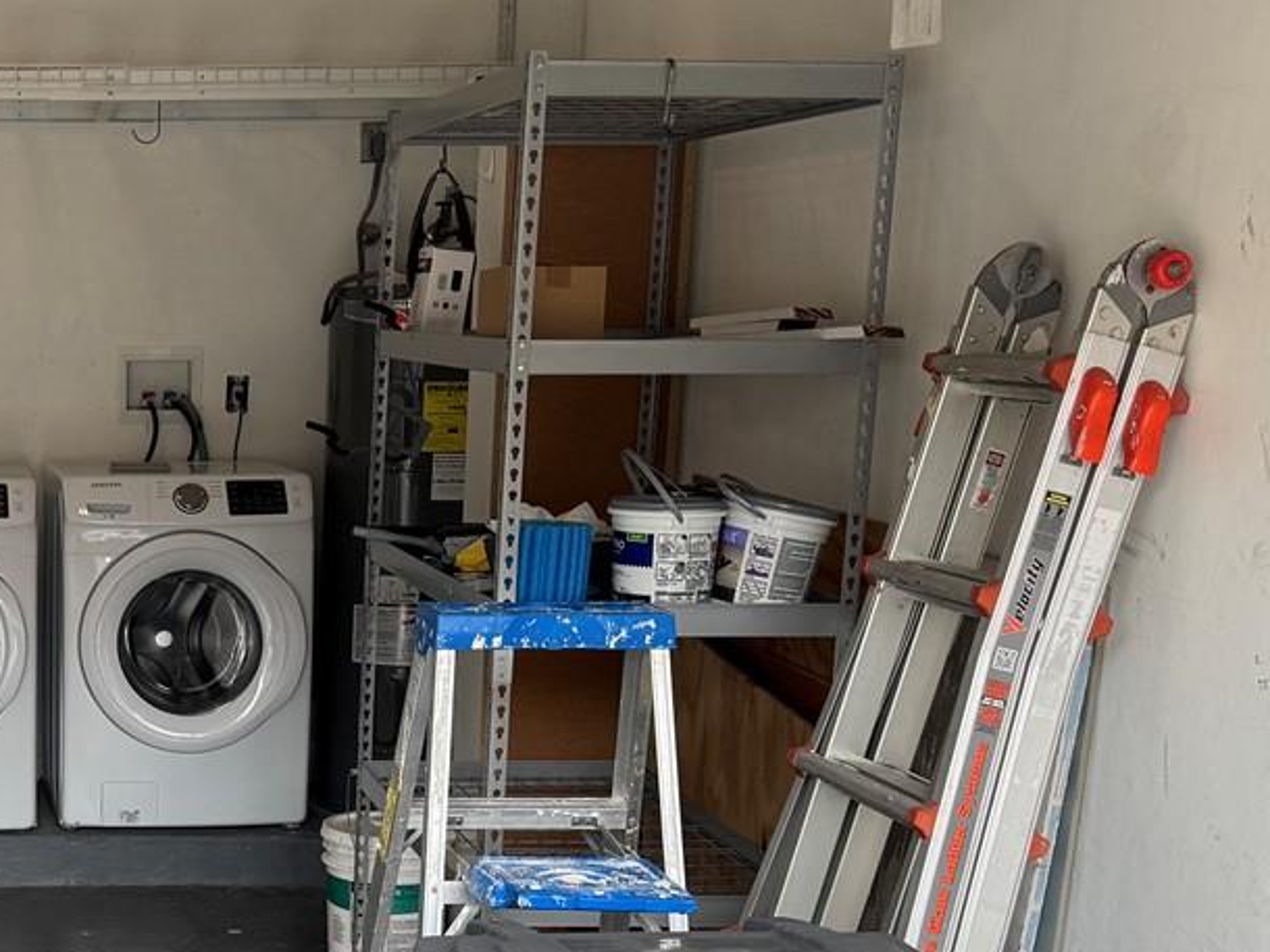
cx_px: 4
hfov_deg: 28.8
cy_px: 750
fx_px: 2310
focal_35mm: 63
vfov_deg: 23.0
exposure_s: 1/477
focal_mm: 6.76
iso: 80
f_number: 1.78
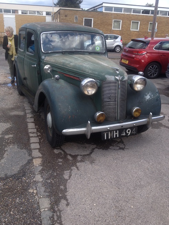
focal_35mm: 35
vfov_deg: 52.6
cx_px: 84
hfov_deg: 40.7
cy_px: 112
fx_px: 228
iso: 50
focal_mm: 4.28
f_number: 2.4
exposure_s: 1/563
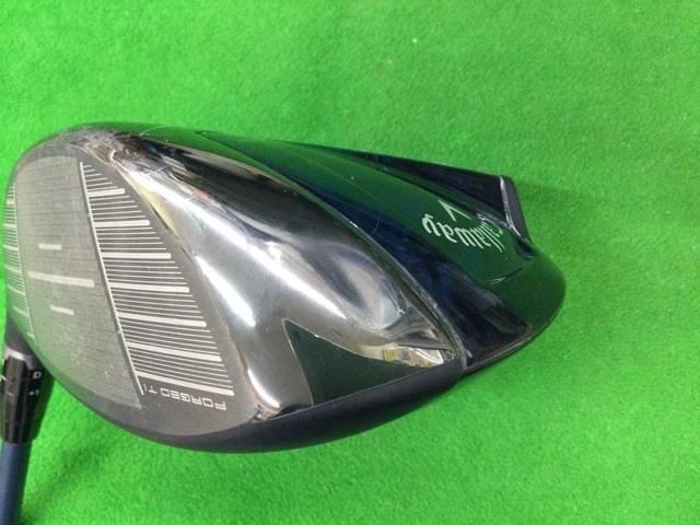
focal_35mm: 31
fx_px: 627
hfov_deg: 58.4
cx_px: 350
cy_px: 262
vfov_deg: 45.4
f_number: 2.4
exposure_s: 1/24
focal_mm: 3.3
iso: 200
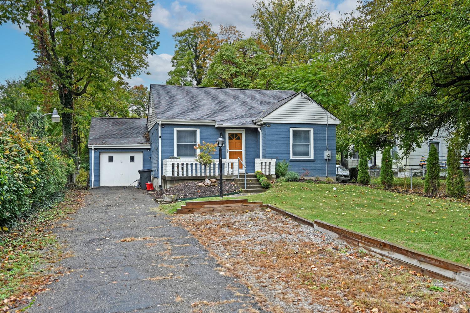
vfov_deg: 43.6
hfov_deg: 61.9
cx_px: 235
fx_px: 392
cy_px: 156
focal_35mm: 30
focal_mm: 30
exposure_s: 1/250
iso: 200
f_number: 5.6
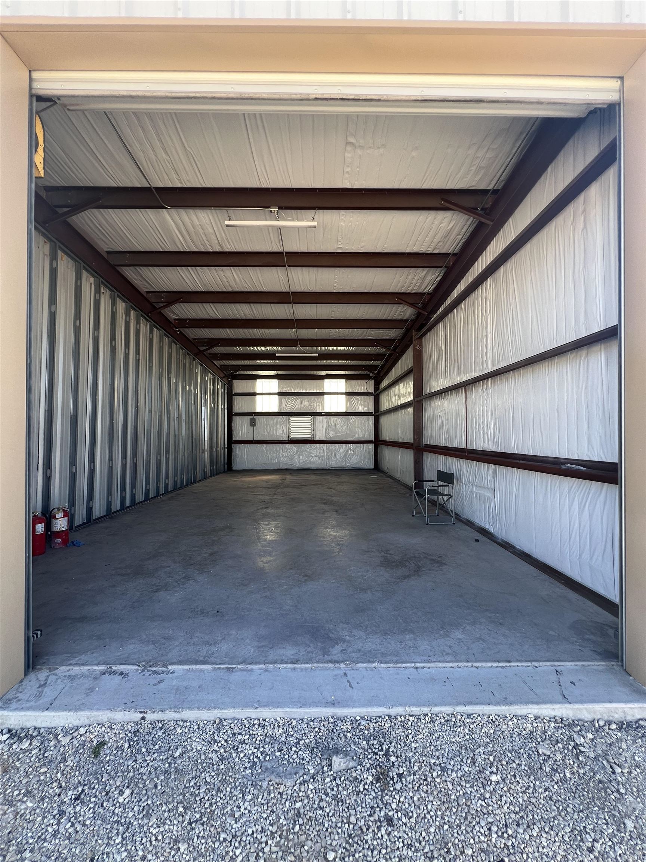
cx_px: 323
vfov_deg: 106.2
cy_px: 431
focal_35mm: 13
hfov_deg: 89.9
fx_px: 323
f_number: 1.8
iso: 32
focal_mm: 1.57
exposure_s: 1/142
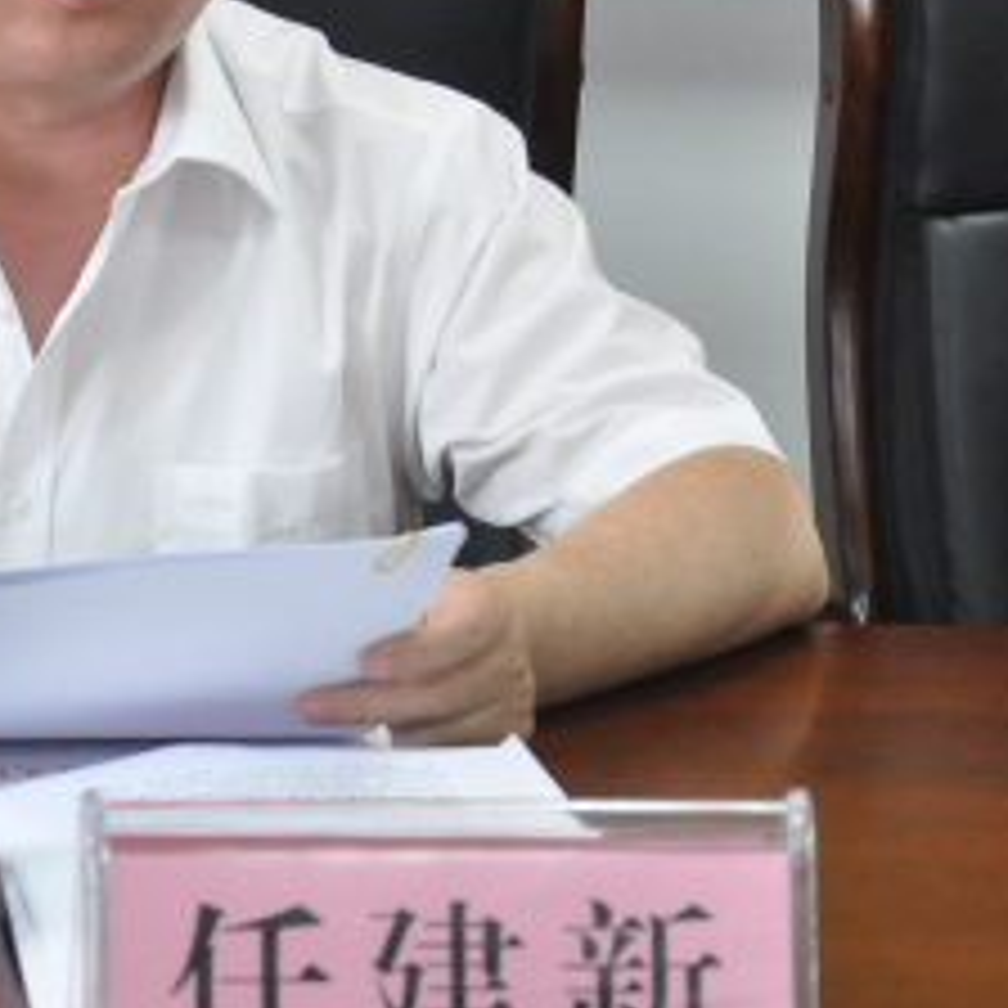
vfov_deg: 9.9
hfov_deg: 9.8
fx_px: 5831
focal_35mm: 177
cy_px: 256
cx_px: 14
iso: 3200
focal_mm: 52
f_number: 5.6
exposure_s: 1/60
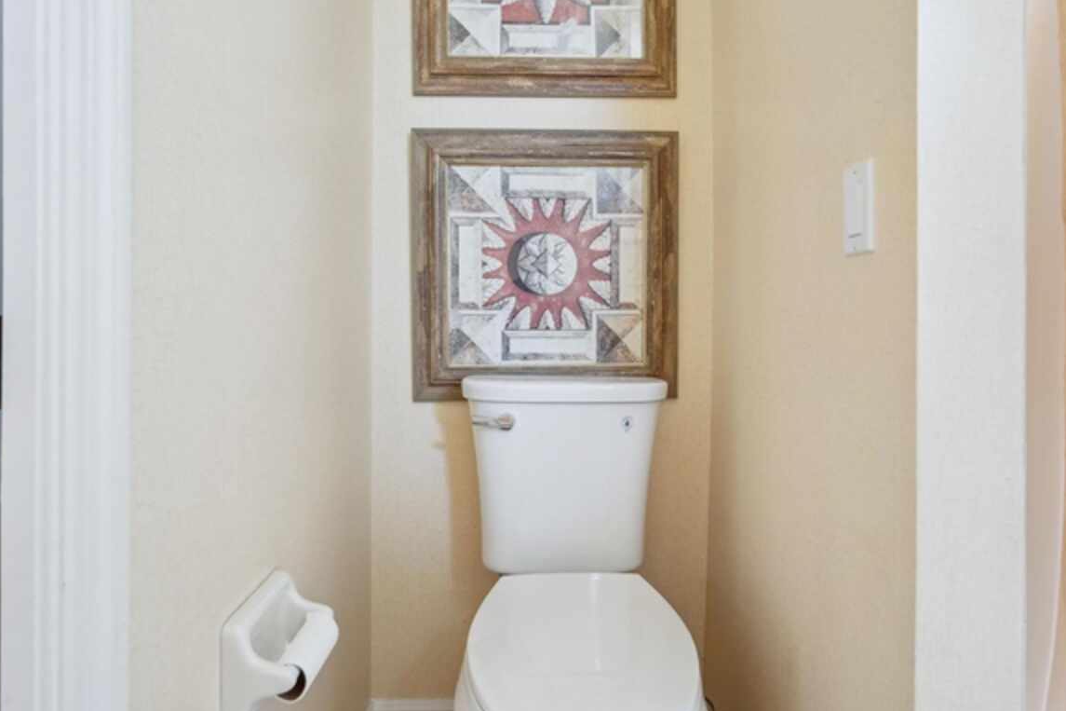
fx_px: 579
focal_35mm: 20
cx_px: 543
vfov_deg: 62.9
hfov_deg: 85.3
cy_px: 321
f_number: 8
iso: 400
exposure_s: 1/8
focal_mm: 17.5
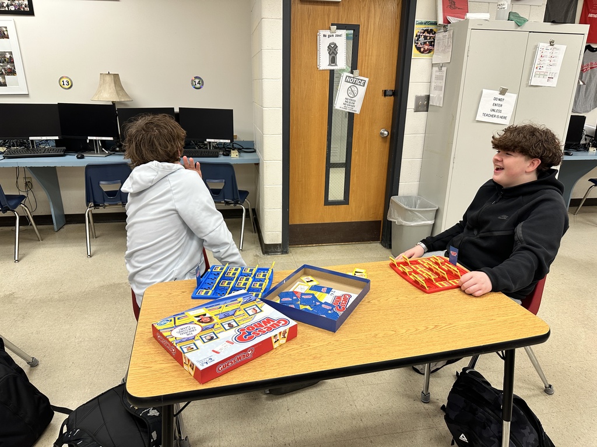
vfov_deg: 56.8
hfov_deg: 71.6
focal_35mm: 24
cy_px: 224
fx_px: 414
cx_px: 298
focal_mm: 6.86
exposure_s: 1/60
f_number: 1.78
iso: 125
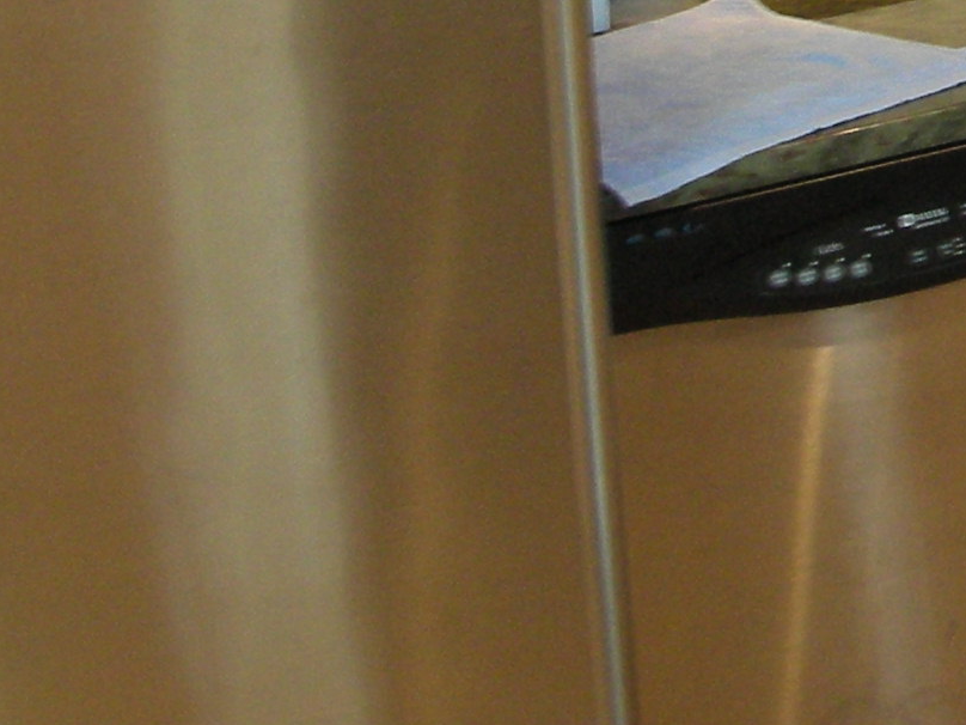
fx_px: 3405
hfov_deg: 14.8
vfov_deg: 11.4
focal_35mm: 122
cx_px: 1509
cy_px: -498
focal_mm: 5.8
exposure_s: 1/30.2
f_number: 3
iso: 154
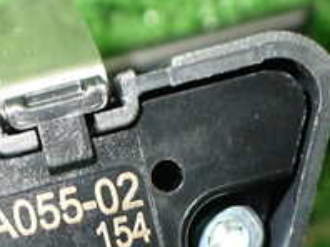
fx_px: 866
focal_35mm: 91
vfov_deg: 15.8
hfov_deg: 21.3
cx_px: 70
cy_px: 265
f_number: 2.3
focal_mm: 5.4
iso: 800
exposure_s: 1/125
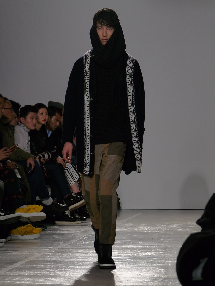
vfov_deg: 9.1
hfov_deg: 6.8
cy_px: 143
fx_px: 1805
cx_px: 107
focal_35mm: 218
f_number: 5
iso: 320
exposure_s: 1/400
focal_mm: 38.5
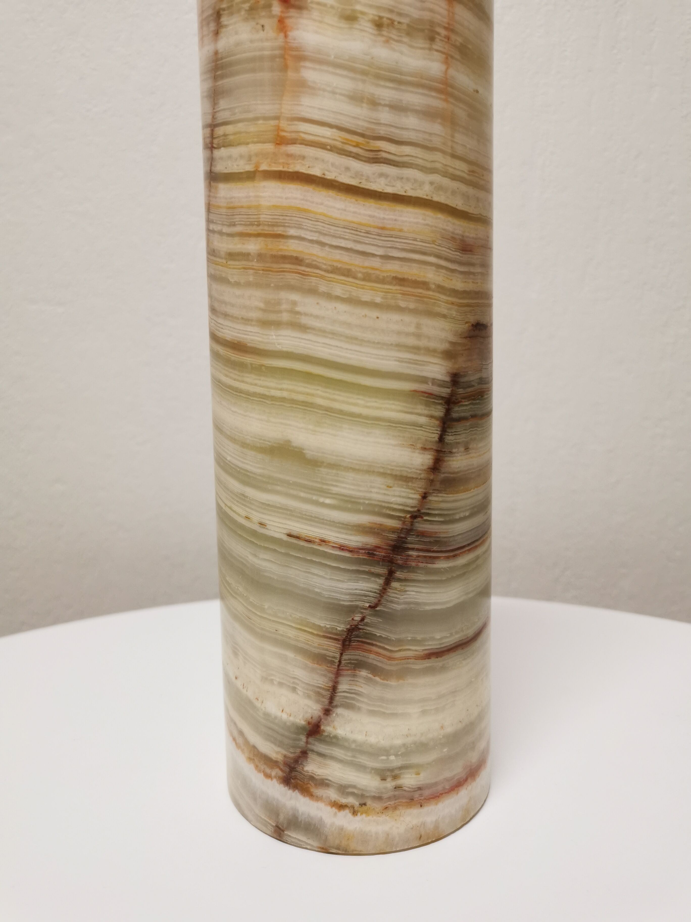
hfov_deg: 51.4
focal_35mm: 27
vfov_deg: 65.3
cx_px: 346
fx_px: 719
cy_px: 461
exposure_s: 1/50
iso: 160
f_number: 1.8
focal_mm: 5.58
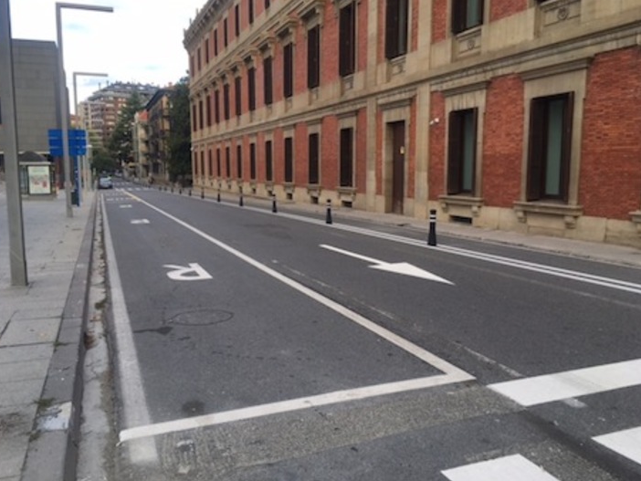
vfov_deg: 46.8
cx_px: 318
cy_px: 233
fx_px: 556
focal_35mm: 30
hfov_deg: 59.9
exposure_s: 1/306
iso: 25
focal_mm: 4.15
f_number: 2.2
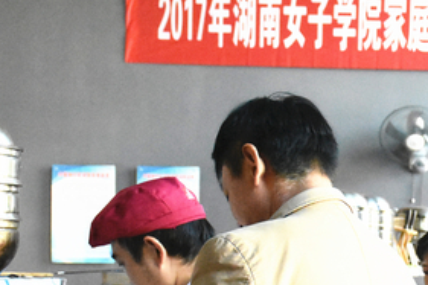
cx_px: 548
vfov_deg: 9.4
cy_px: 277
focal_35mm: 145
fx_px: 1723
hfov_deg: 13.7
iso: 9000
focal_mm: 34
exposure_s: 1/200
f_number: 4.2
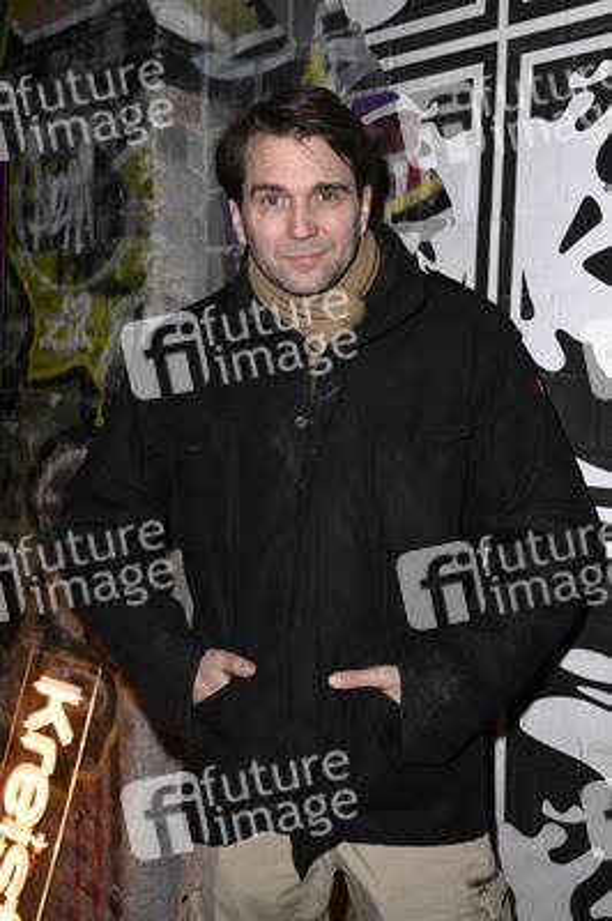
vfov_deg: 44.5
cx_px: 306
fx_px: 1124
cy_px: 460
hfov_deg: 30.5
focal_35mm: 44
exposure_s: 1/125
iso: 800
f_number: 5
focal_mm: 44
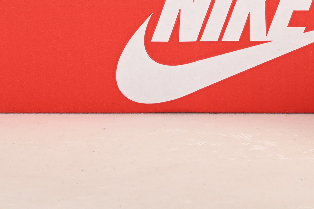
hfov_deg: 10.9
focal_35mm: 184
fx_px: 1605
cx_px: 407
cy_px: -168
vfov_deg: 7.3
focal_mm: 41
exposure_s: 1/200
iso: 100
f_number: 11
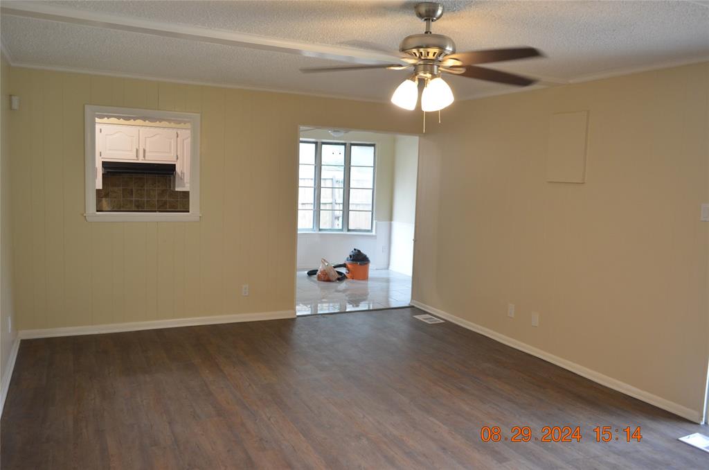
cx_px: 354
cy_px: 235
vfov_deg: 43.4
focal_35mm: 30
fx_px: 590
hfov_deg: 62.0
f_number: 4
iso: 800
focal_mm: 20
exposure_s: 1/60
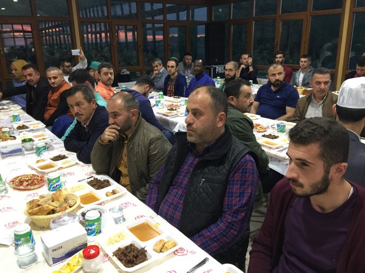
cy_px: 136
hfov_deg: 61.7
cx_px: 182
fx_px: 306
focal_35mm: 29
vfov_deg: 48.2
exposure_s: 1/10
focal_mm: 4.15
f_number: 2.2
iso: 125
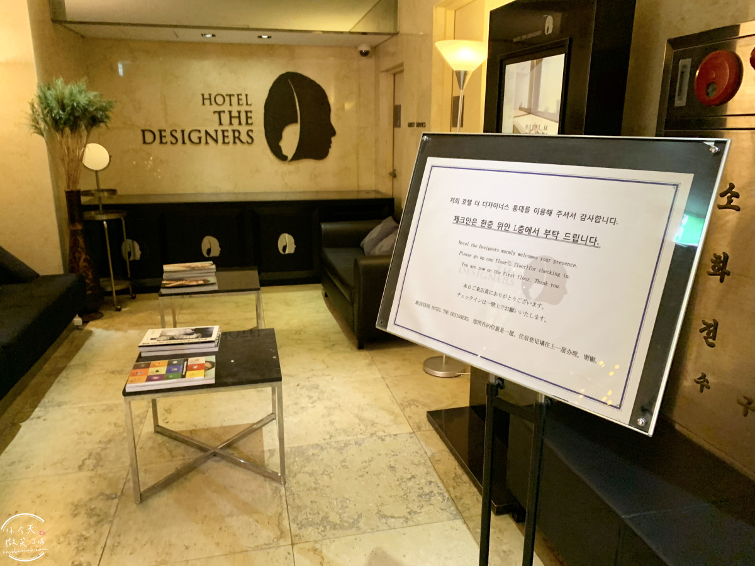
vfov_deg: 53.1
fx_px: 567
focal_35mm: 26
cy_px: 283
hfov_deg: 67.3
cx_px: 378
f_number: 1.8
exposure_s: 1/30
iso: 500
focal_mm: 4.25
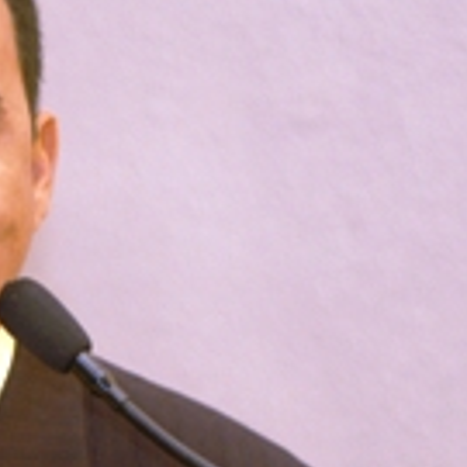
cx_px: -104
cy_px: 348
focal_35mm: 425
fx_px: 6487
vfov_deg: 4.1
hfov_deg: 4.1
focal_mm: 100
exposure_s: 1/40
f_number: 4.2
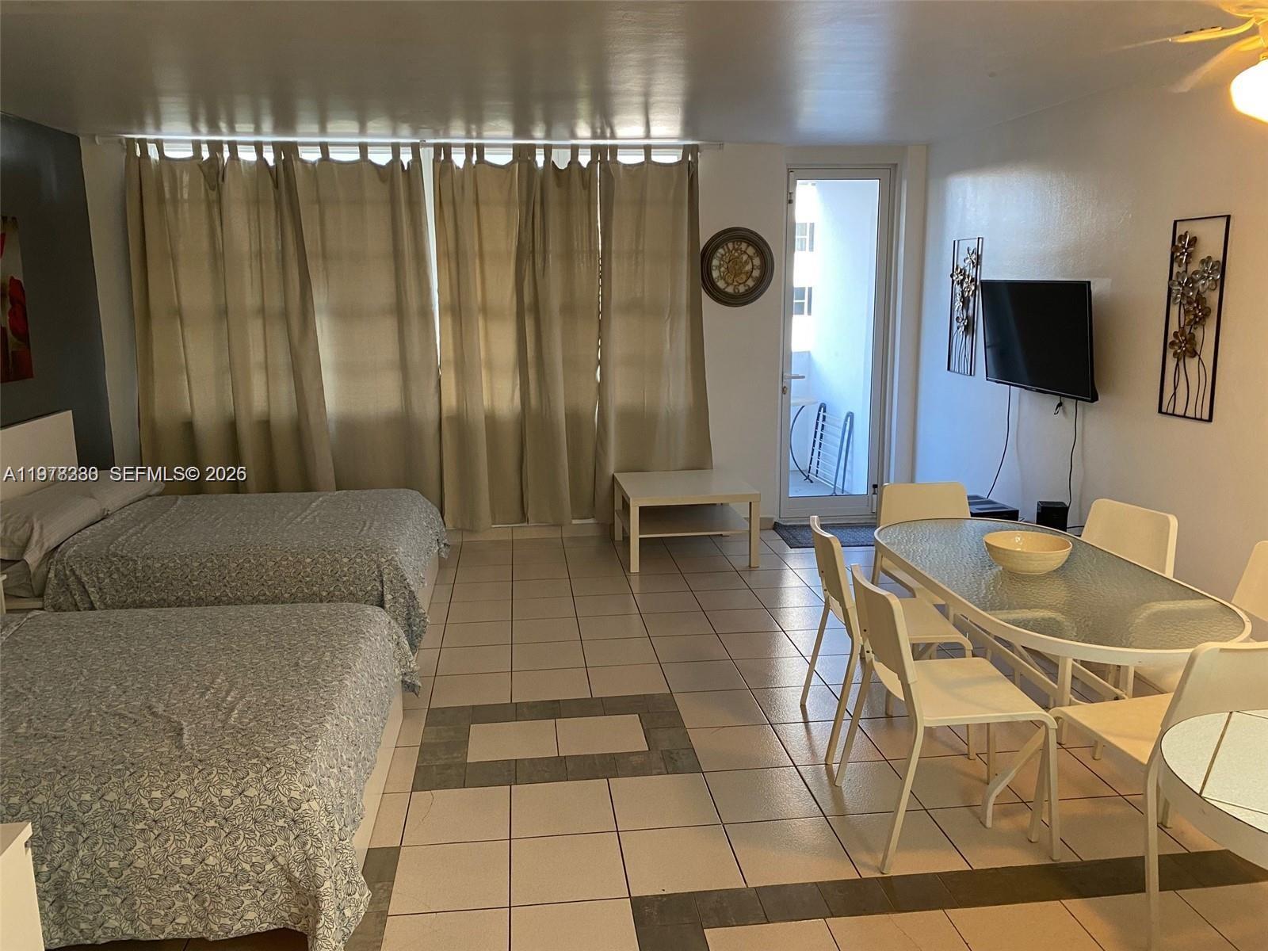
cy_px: 476
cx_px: 634
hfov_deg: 67.3
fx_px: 952
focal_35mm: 26
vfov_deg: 53.1
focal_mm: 4.25
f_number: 1.8
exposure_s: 1/60
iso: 250
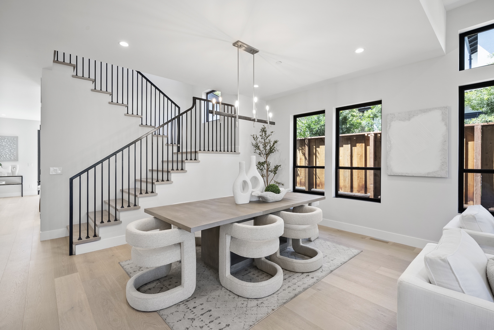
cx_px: 247
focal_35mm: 16
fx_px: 220
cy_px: 165
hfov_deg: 96.7
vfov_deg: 73.8
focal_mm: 16
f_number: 8
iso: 100
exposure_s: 1/3
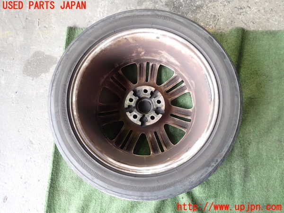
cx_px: 142
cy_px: 106
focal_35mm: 25
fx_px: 205
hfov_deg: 69.4
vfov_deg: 54.9
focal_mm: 4.5
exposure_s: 1/60
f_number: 2
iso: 200
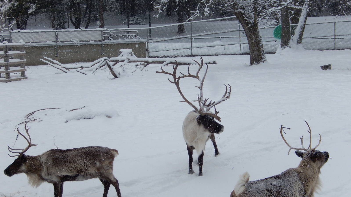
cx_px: 176
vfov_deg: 13.0
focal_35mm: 93
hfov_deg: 22.9
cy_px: 126
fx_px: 866
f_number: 5.1
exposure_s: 1/500
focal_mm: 15.2
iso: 125
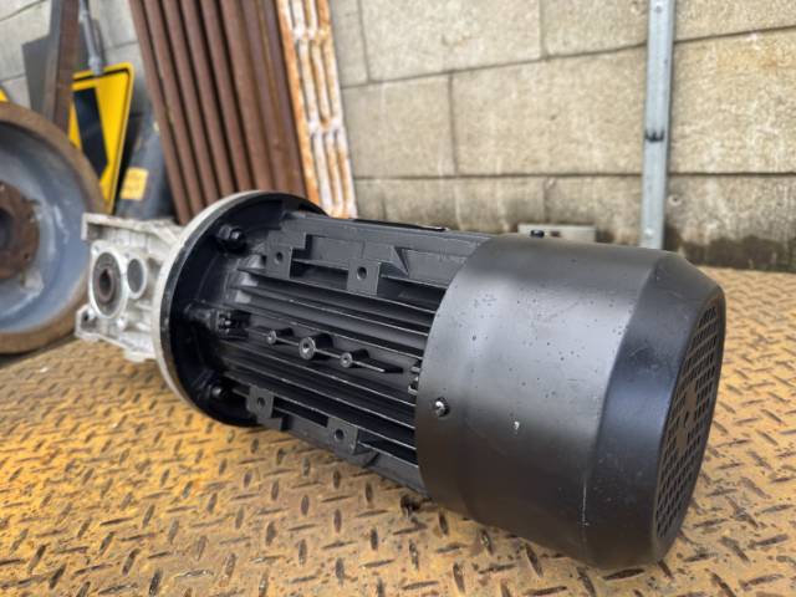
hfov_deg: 71.6
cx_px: 398
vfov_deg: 56.8
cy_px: 298
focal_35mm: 24
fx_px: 552
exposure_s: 1/148
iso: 64
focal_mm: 6.76
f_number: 1.78
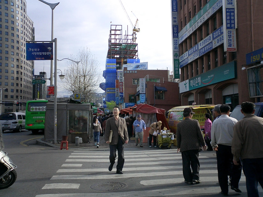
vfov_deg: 38.7
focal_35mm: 37
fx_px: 281
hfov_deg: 50.1
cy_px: 98
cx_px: 132
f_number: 3.5
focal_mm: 5.6
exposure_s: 1/500
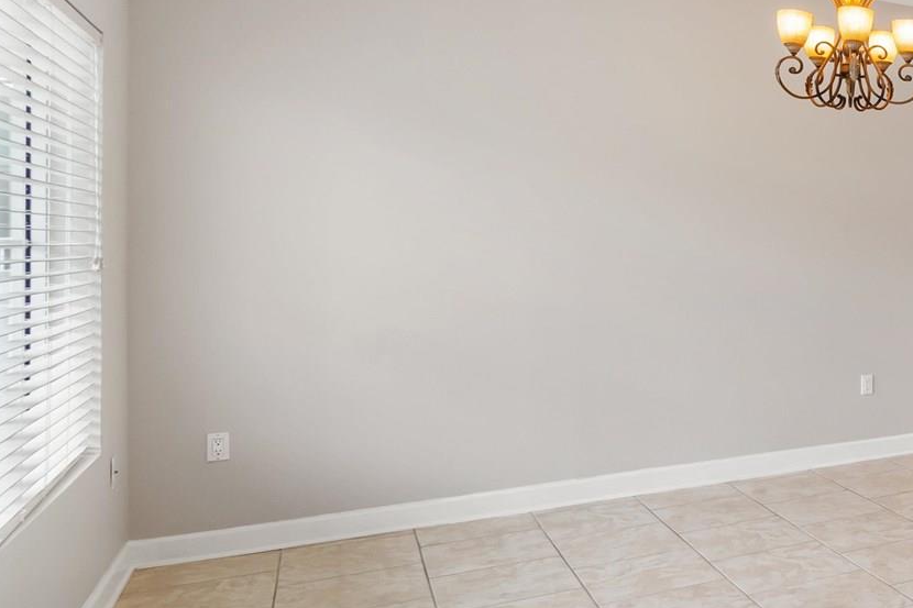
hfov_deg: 37.8
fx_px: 938
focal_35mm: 37
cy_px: 252
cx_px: 1115
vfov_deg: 35.8
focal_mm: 10
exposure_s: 1/15
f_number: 9
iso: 400
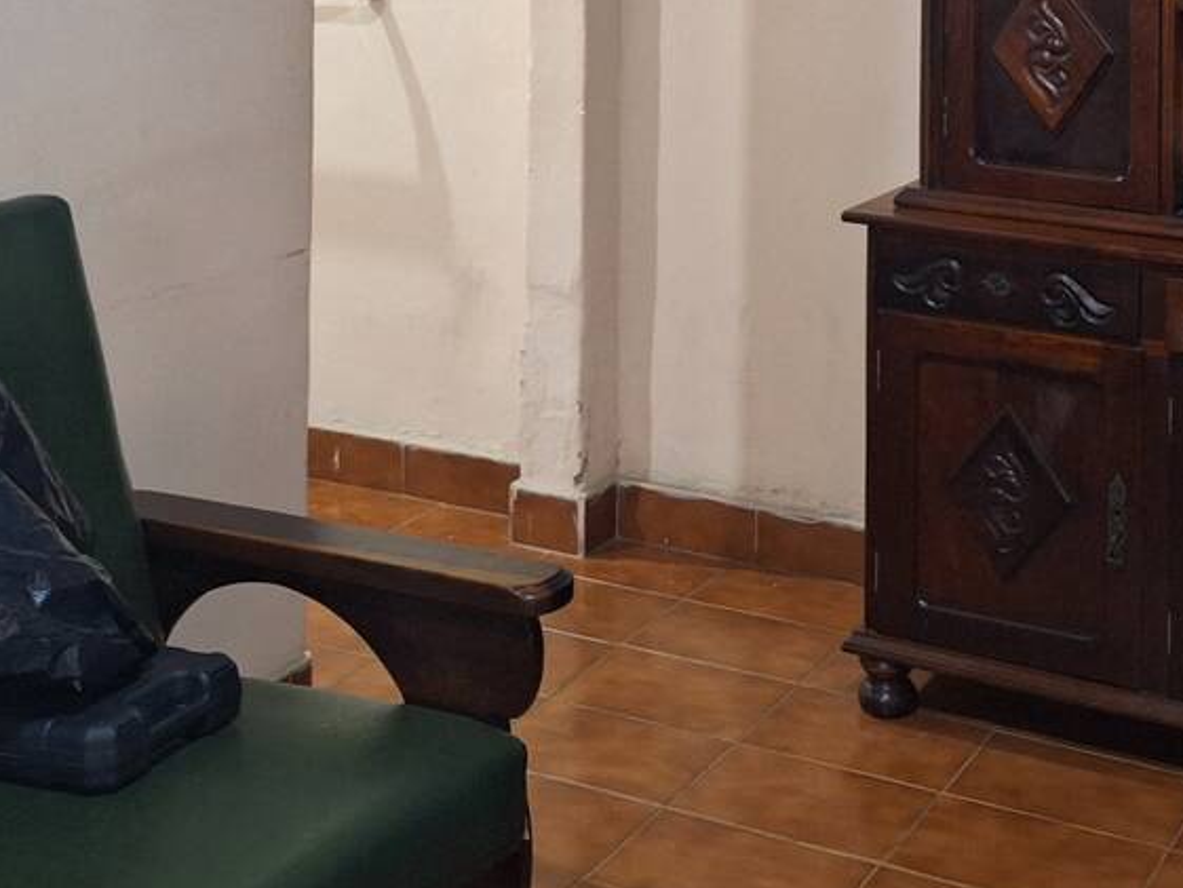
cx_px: 692
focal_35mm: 59
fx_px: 2017
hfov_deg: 32.6
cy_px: -181
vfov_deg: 22.8
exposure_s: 1/24
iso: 400
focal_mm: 5.54
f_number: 1.8
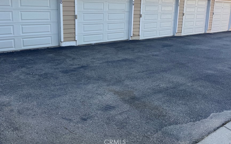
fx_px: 189
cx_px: 102
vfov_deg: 41.1
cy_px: 44
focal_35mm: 30
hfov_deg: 62.7
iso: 80
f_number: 1.78
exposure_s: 1/354
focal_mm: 6.76
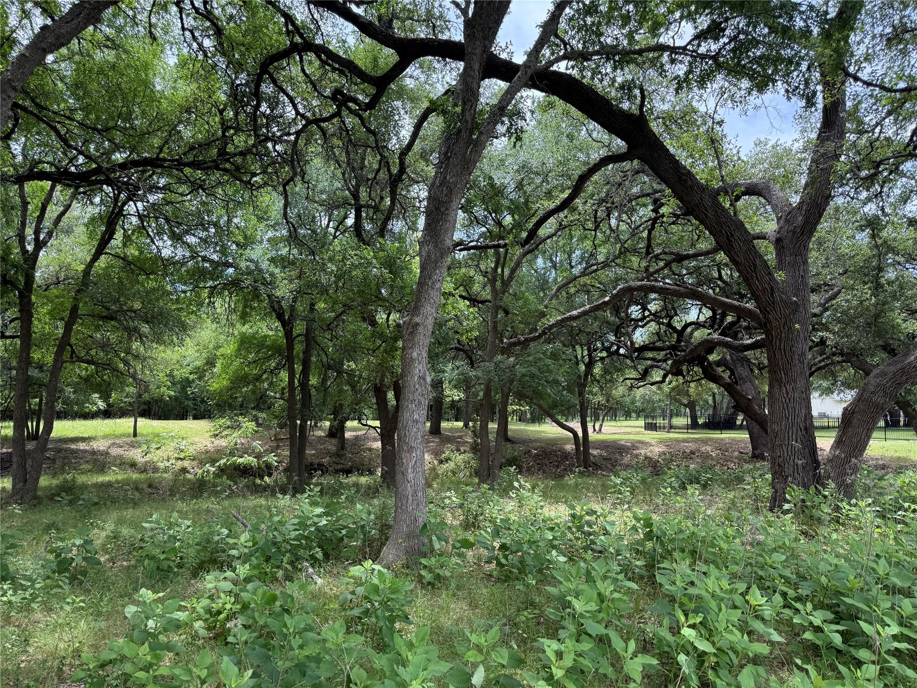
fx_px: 636
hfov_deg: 71.6
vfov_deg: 56.8
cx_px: 458
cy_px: 344
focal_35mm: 24
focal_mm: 6.76
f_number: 1.78
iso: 100
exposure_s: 1/772
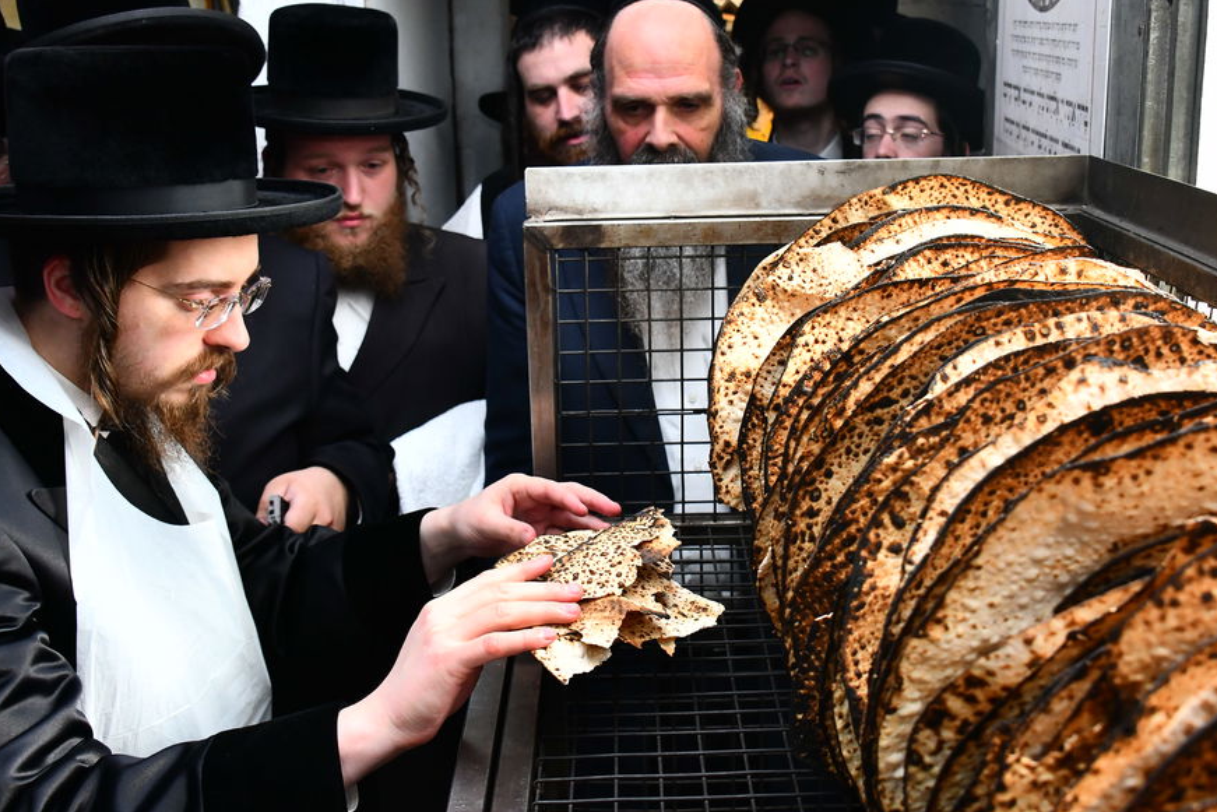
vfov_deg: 29.8
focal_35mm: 45
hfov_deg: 43.6
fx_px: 1521
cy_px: 347
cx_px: 629
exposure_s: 1/160
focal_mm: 28
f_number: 5.6
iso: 1000
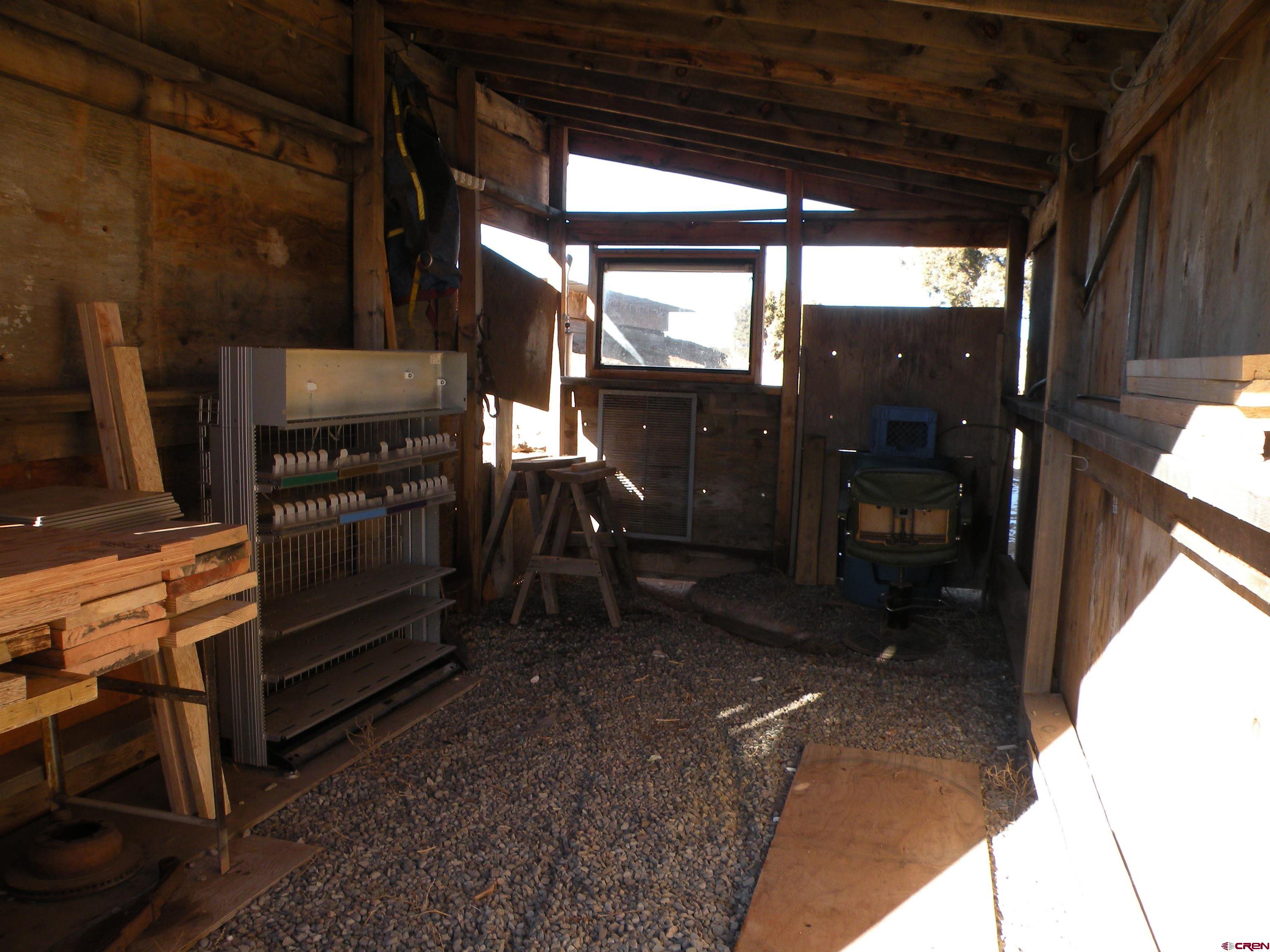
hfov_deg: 65.3
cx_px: 635
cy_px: 476
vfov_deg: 51.4
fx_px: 991
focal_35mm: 27
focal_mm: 4.7
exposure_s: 1/80.6
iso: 64
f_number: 4
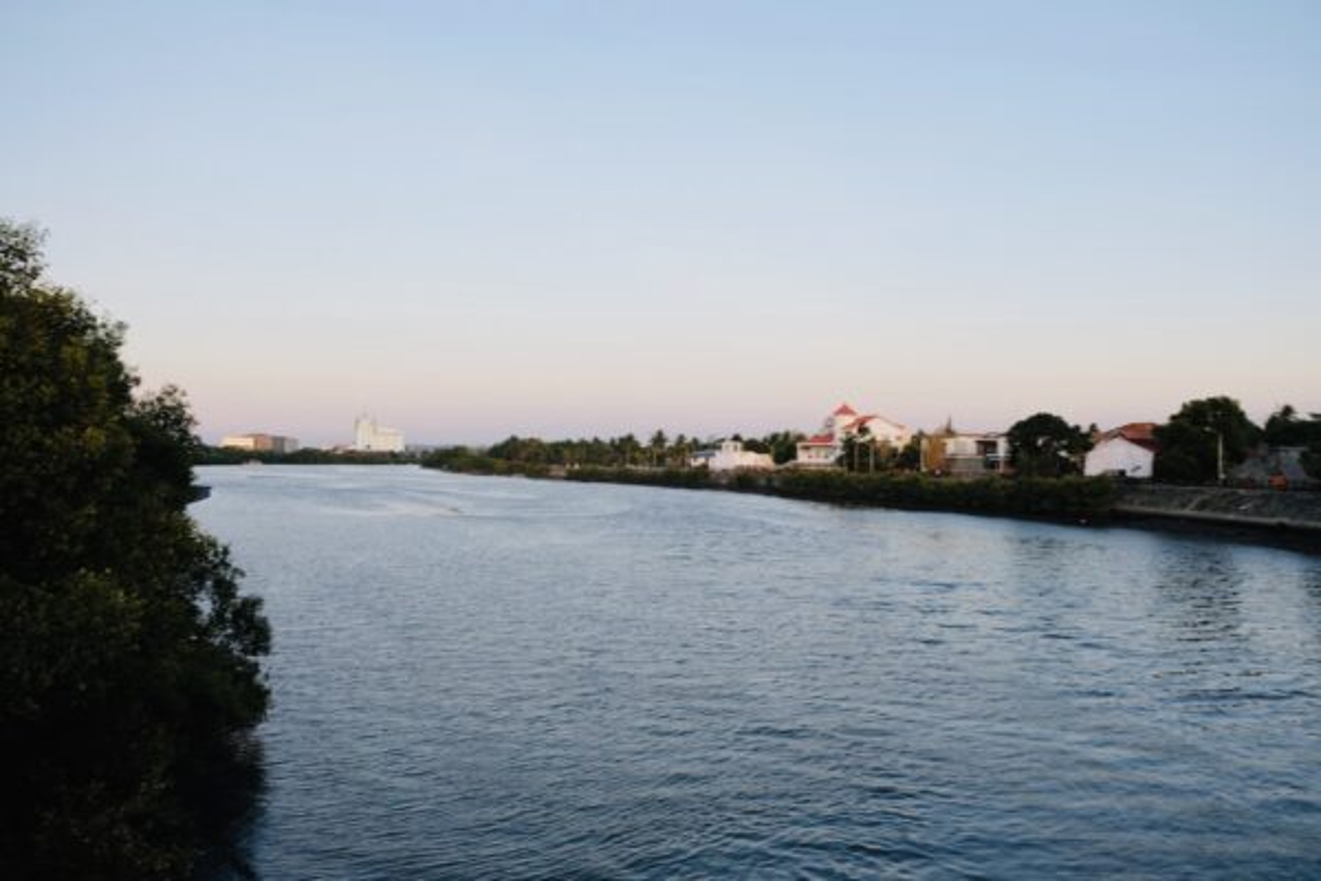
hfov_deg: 67.4
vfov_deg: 47.9
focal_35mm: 27
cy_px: 440
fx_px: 991
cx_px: 660
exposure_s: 1/140
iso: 400
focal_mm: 18
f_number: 4
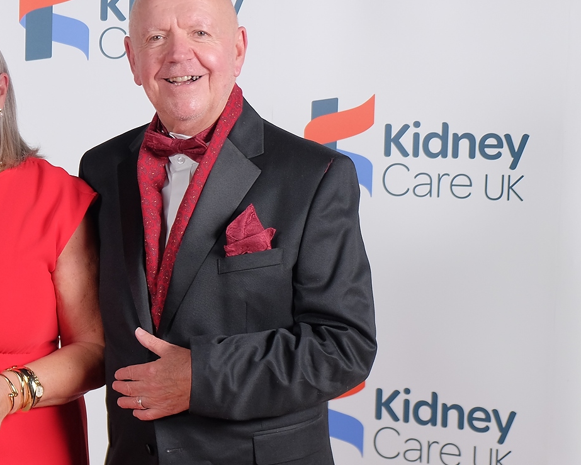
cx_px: 145
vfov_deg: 17.9
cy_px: 256
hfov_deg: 22.0
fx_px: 1479
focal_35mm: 86
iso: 400
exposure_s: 1/180
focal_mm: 31.5
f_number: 3.6
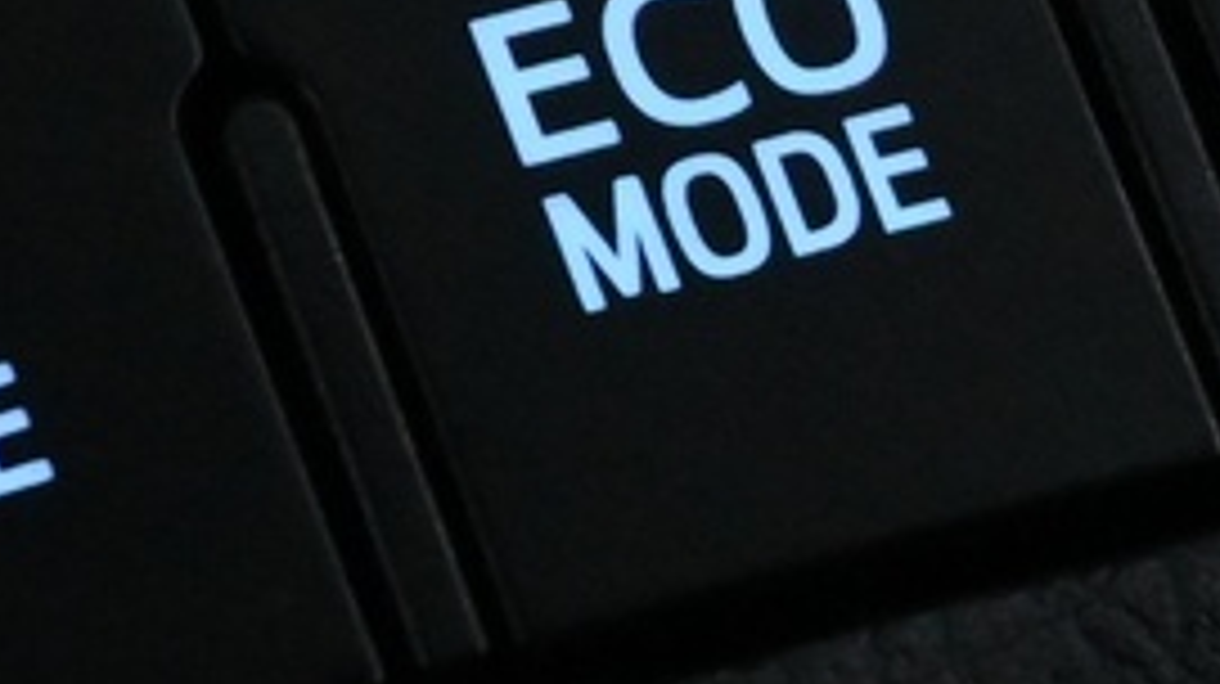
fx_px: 11541
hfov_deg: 6.1
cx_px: 513
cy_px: 184
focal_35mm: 357
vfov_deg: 3.4
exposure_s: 1/60
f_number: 5.6
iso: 4000
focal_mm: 38
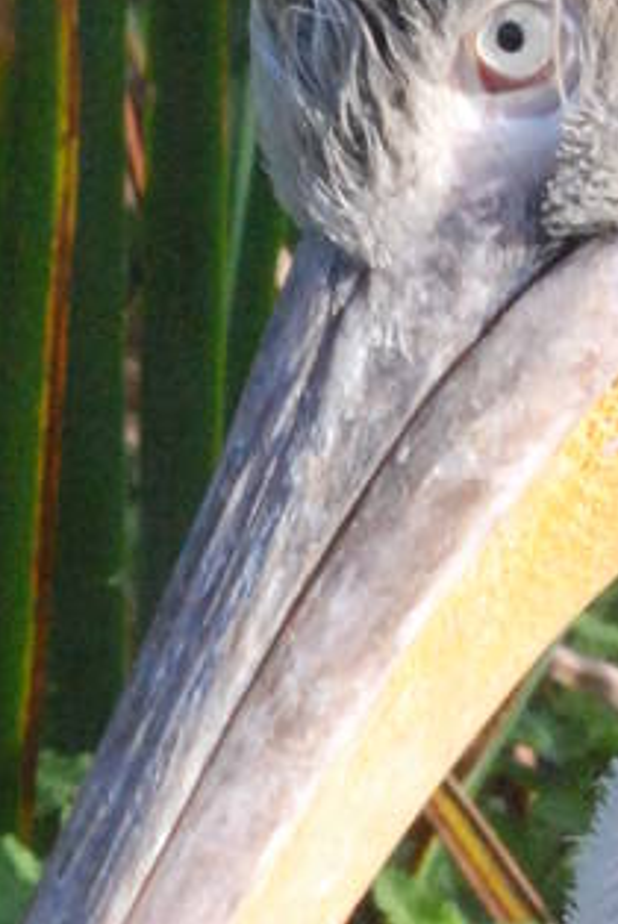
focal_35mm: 535
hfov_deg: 2.6
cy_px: 1304
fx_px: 13745
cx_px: 390
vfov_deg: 3.8
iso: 1600
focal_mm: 70
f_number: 22
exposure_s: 1/160
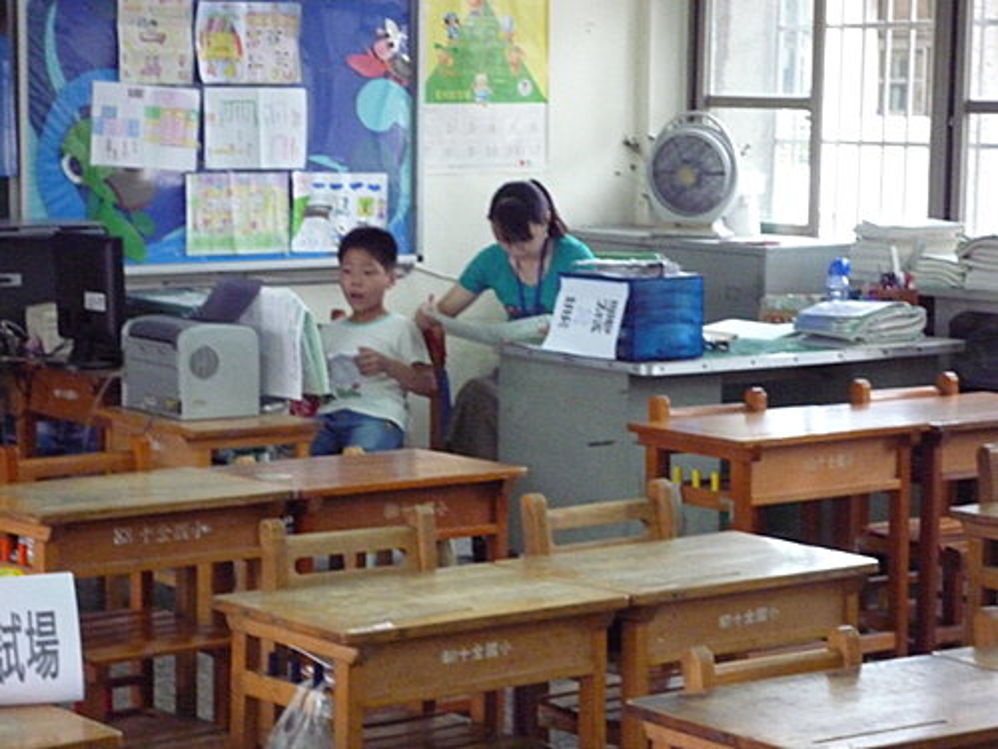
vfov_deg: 14.8
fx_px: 2883
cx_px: 499
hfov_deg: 19.6
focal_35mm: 100
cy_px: 374
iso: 800
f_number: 5.6
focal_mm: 17.6
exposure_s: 1/60
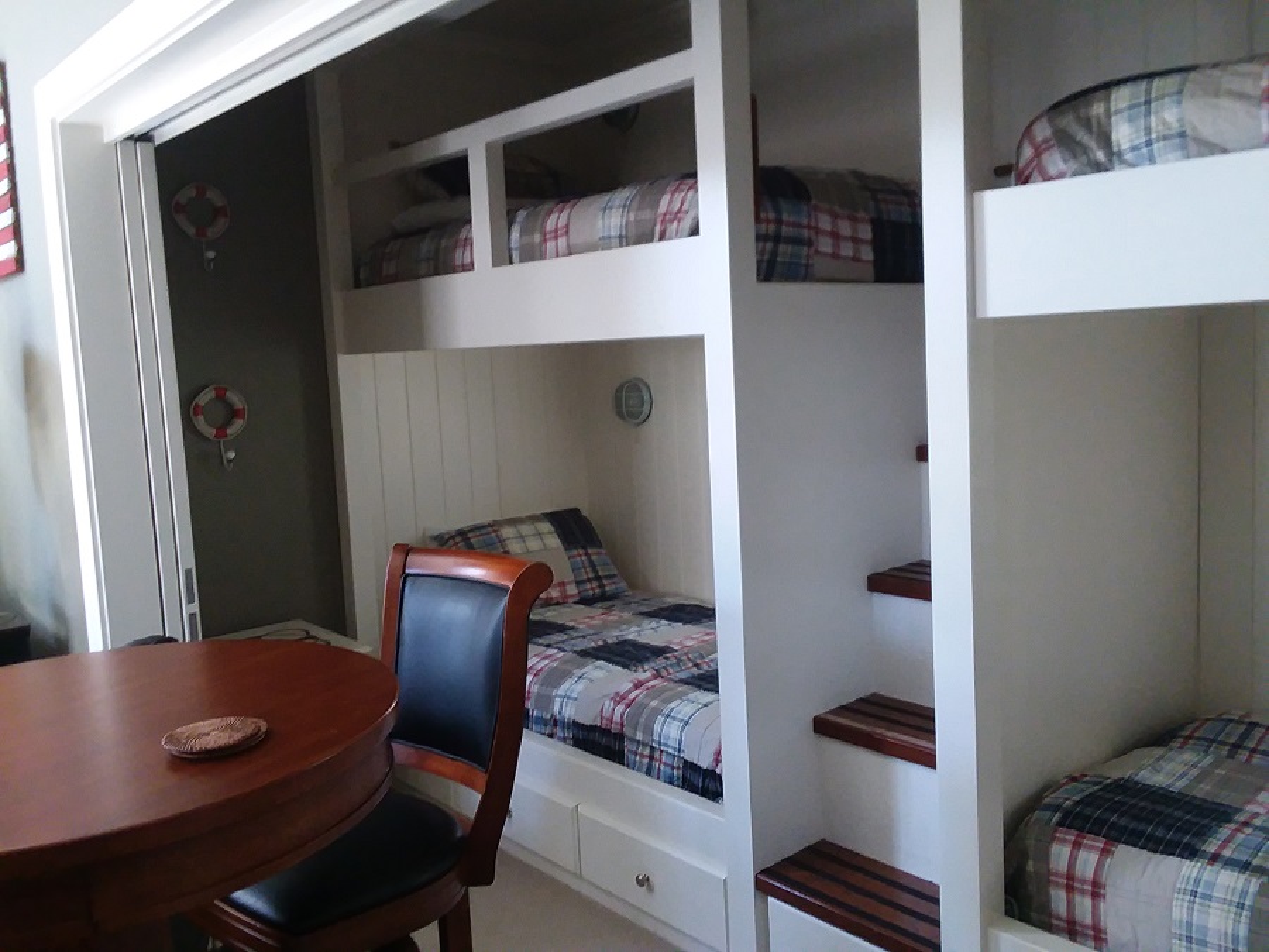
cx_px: 634
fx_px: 1063
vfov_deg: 48.2
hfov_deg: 61.7
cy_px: 476
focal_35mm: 29
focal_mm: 2.47
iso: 160
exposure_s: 1/30
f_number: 1.9
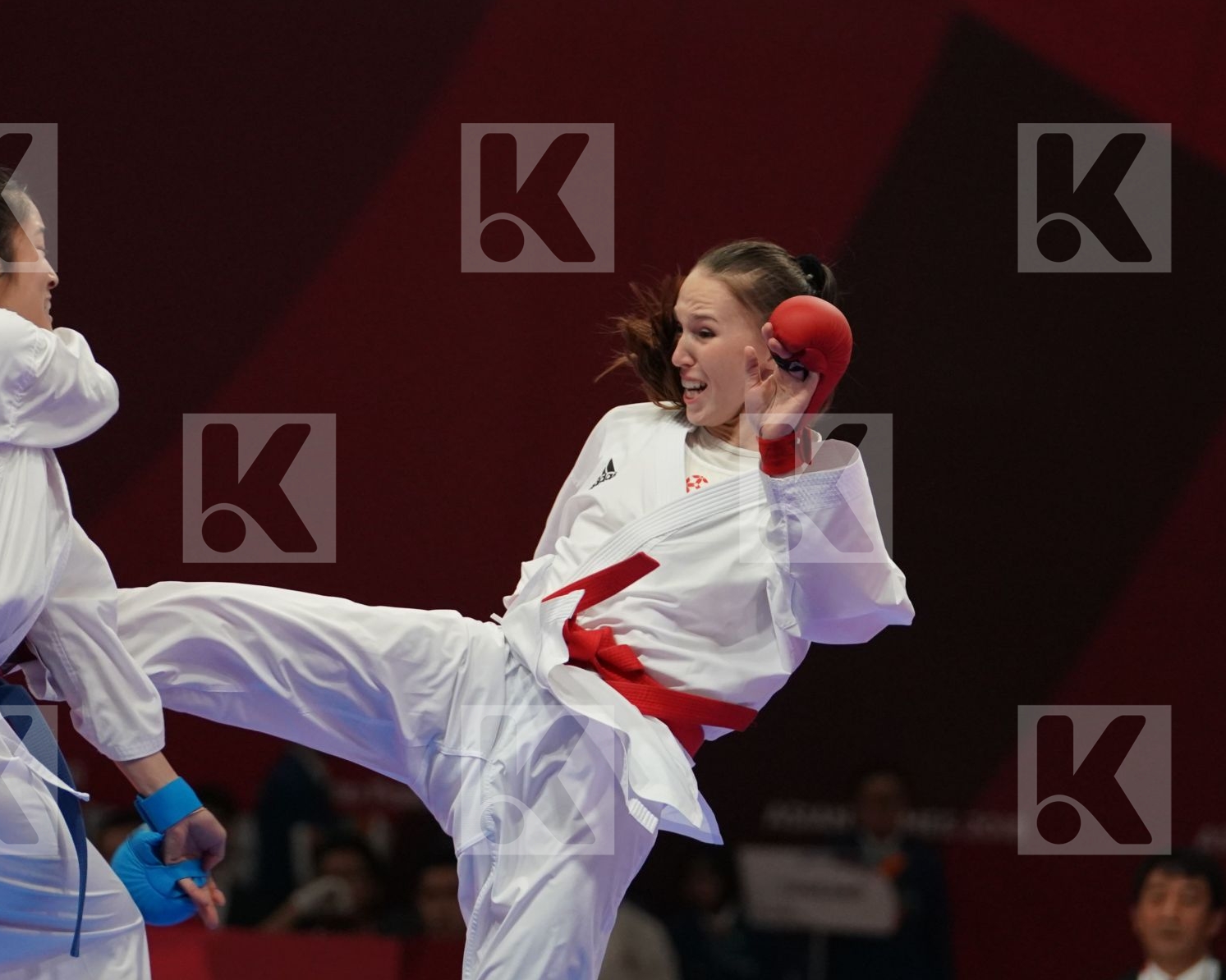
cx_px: 538
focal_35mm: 327
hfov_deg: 5.9
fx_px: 11864
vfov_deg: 4.7
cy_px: 488
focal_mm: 193
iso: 2500
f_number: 4
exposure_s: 1/1000
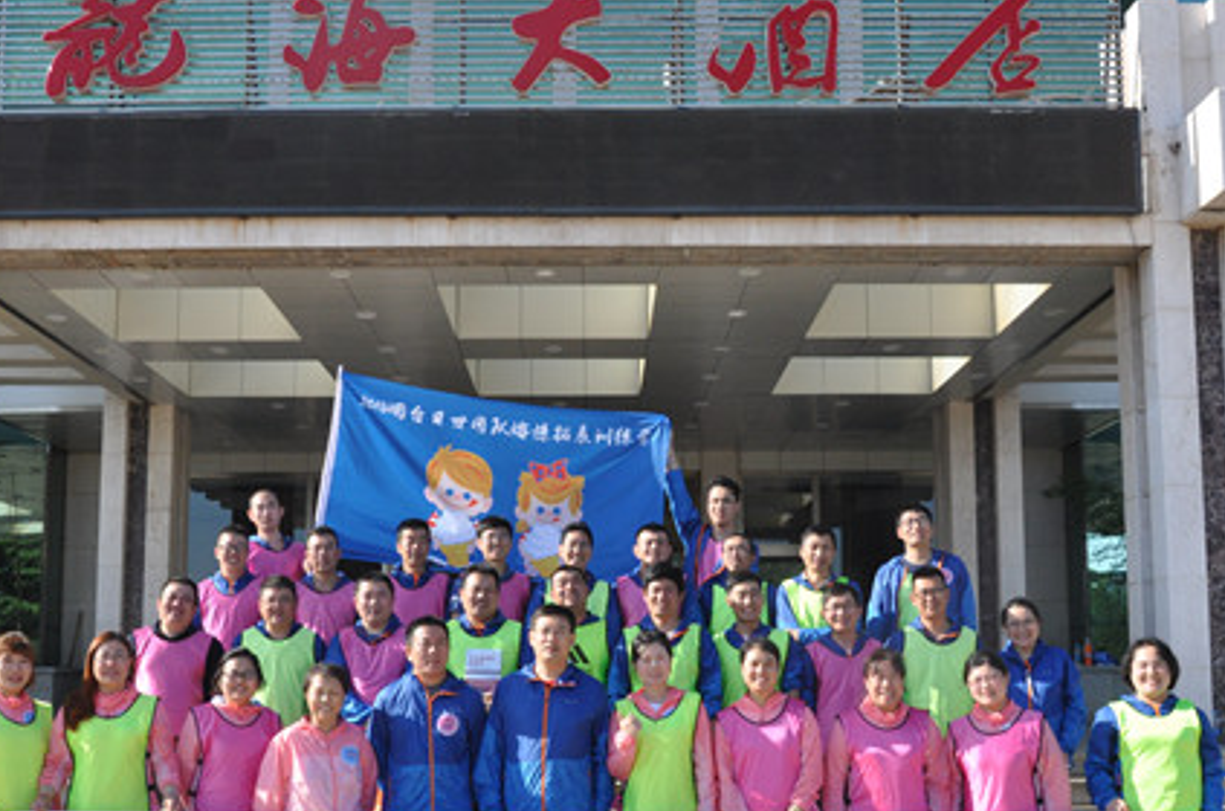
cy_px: 518
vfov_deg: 29.8
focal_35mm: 45
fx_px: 1518
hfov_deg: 43.9
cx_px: 573
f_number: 10
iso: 640
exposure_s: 1/400
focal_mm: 21
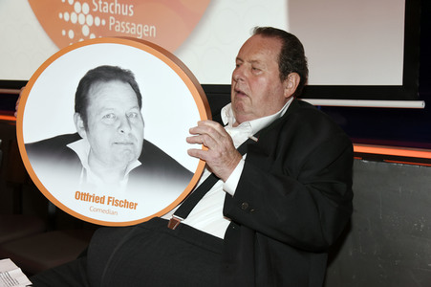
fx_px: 574
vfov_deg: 28.0
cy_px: 144
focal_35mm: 48
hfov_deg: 41.1
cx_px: 216
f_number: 6.3
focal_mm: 48
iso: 3200
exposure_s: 1/60
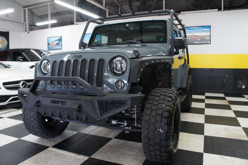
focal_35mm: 27
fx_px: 186
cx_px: 124
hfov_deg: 67.4
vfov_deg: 47.9
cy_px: 82
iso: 320
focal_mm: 18
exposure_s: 1/30
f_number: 3.5
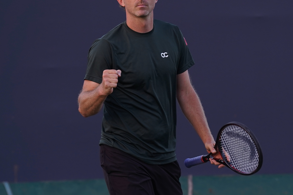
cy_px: 102
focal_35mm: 265
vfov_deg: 5.2
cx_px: 182
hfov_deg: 7.8
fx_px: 2157
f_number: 4
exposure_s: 1/640
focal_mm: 192
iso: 640
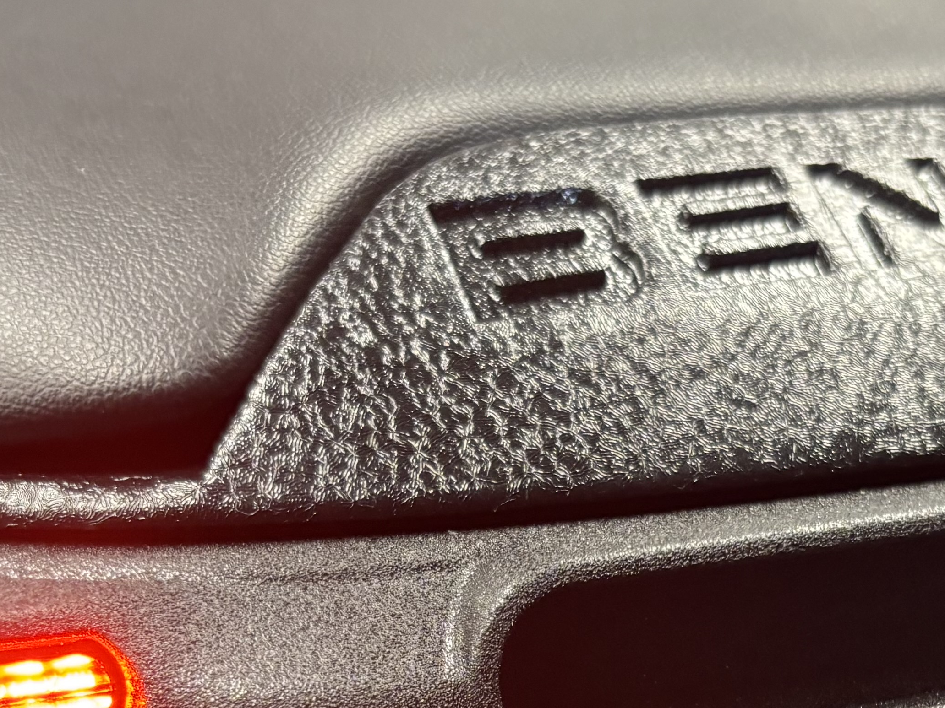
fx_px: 1965
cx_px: 581
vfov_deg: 19.7
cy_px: 739
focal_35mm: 72
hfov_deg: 27.0
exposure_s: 1/50
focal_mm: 5.96
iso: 400
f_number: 1.6
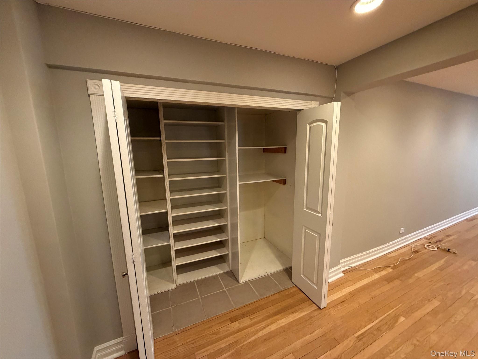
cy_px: 180
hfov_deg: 102.1
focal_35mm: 14
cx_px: 239
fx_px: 193
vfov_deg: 85.7
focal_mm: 2.22
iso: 320
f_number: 2.2
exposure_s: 1/67
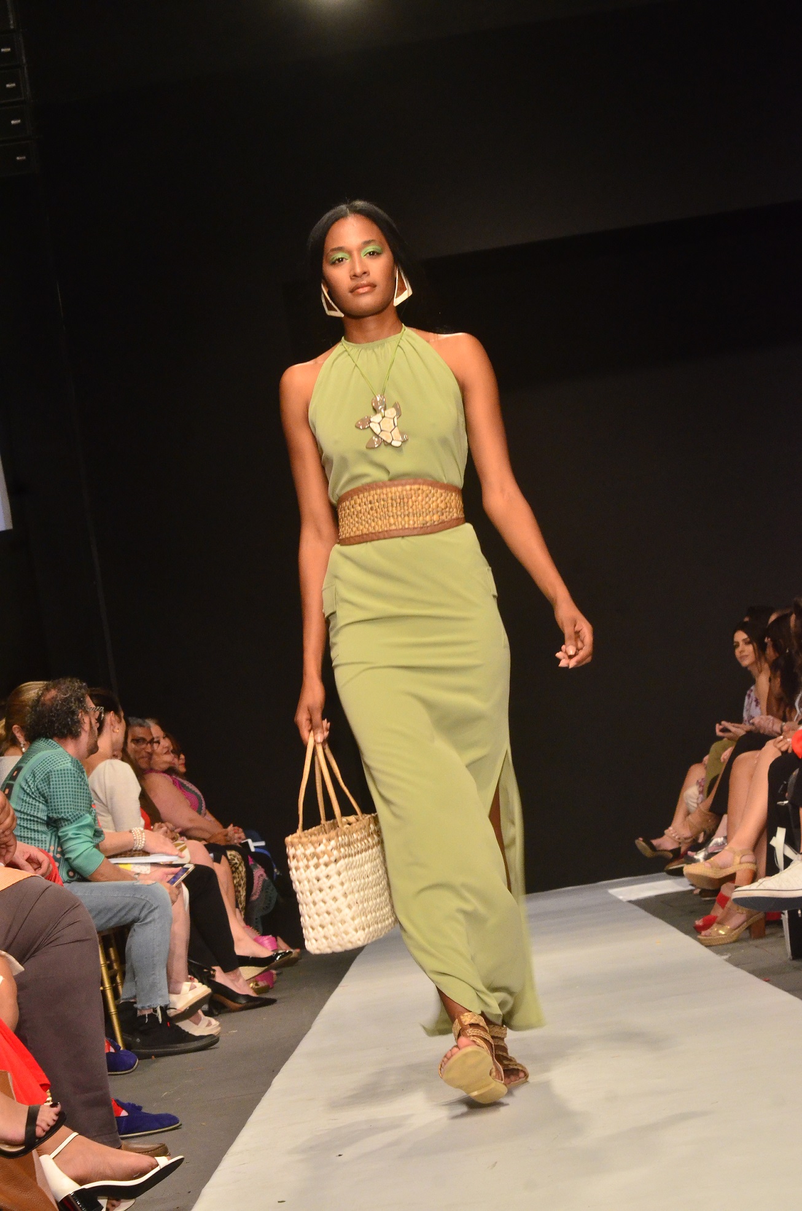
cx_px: 401
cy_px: 606
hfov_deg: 13.0
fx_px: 3525
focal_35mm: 105
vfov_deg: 19.5
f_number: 13
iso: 1600
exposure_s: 1/125
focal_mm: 70
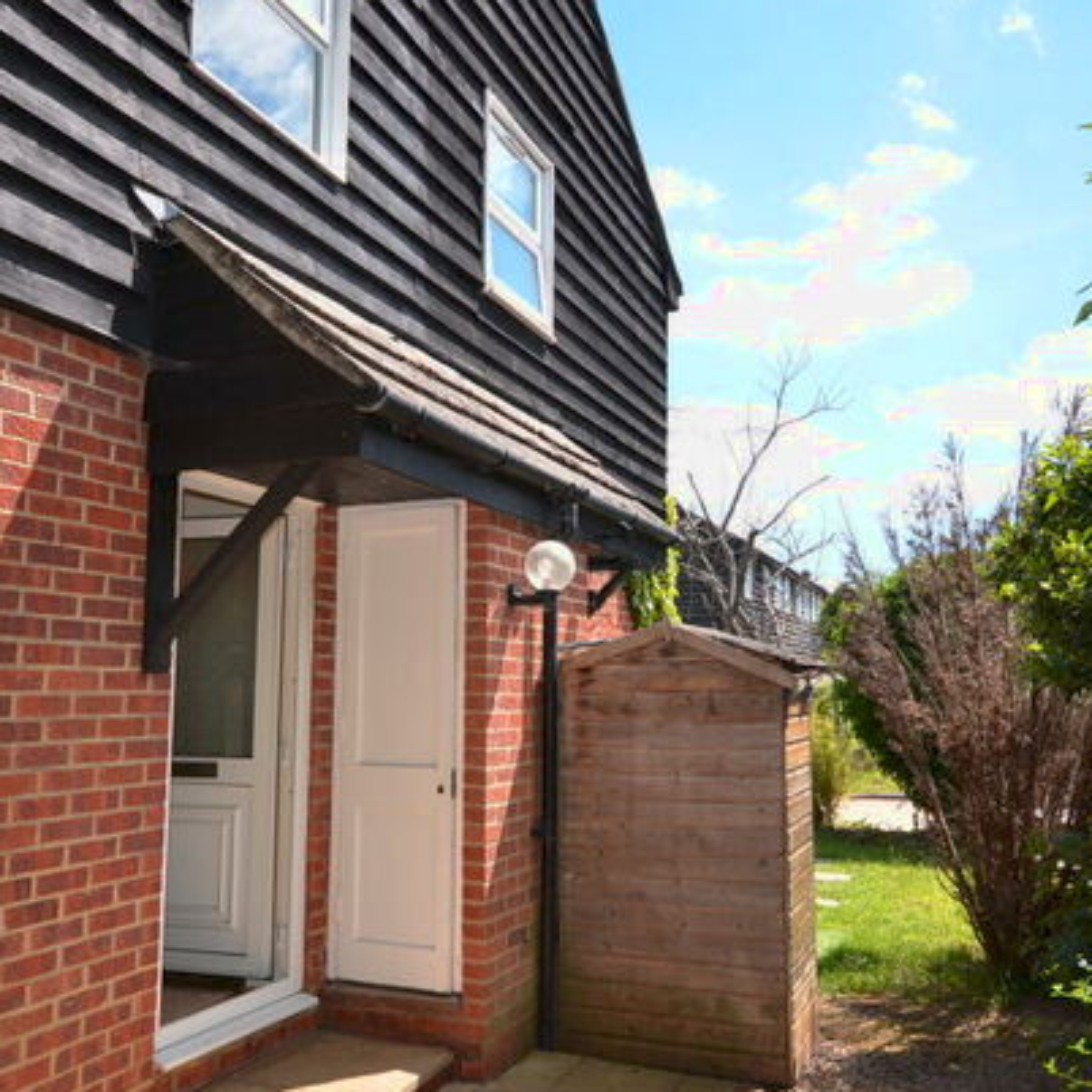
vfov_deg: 52.5
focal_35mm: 31
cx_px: 554
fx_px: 1106
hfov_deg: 52.5
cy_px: 553
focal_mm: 14
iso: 100
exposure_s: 1/250
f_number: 5.6
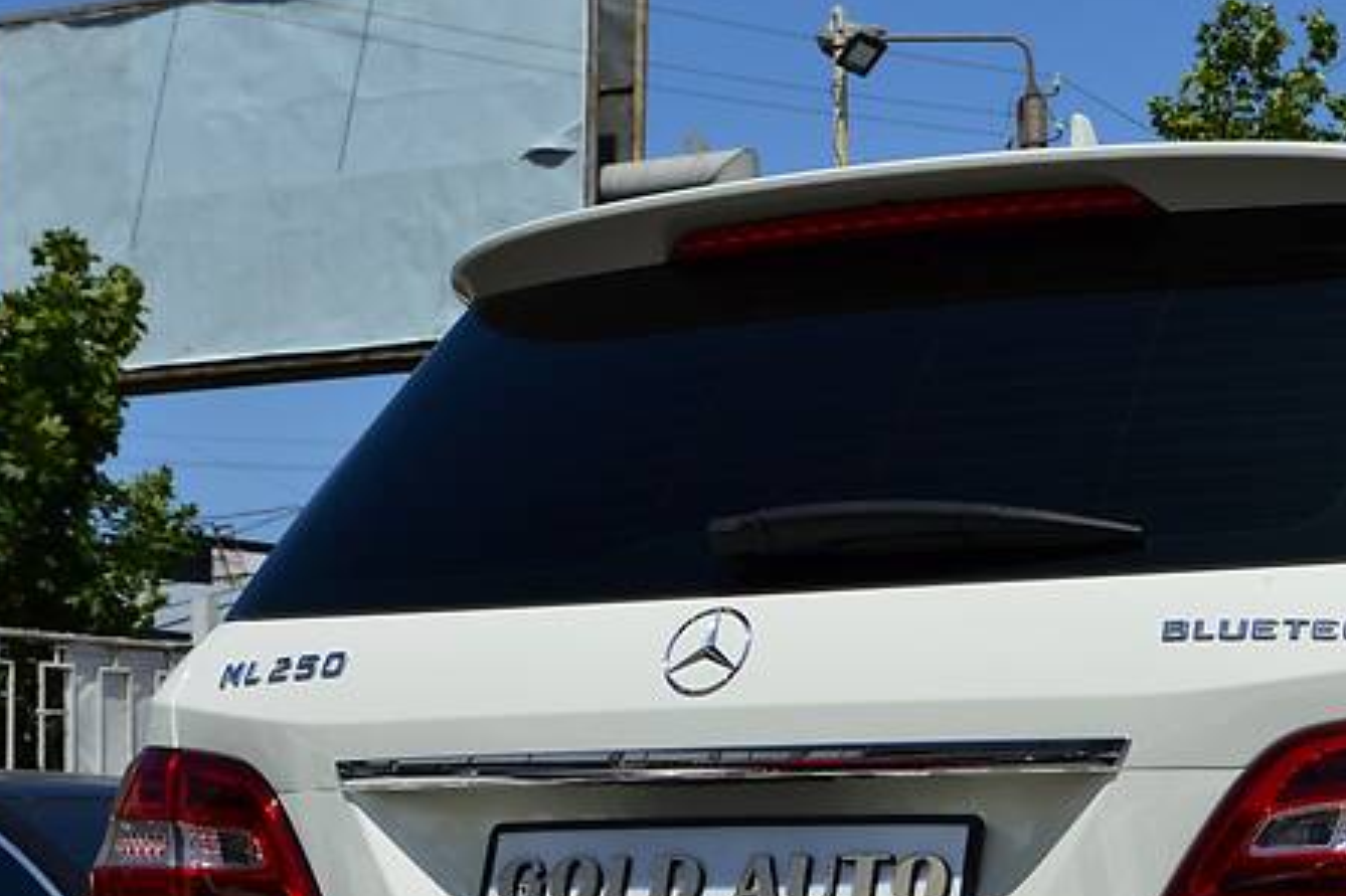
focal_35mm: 113
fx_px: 4223
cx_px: 939
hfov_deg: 18.0
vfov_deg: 12.1
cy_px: 730
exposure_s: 1/500
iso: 220
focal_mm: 42
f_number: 11
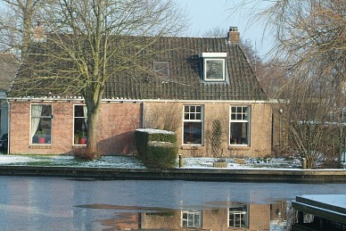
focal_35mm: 115
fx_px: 1106
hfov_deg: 17.8
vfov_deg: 11.9
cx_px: 178
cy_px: 127
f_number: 11
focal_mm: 66
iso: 400
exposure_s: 1/180
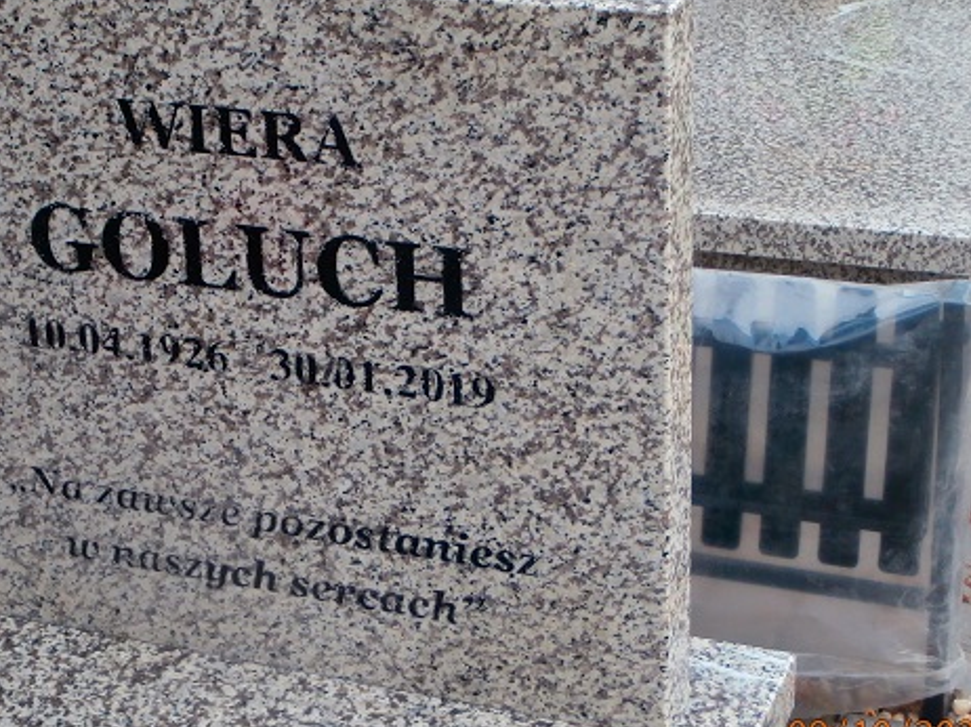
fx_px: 2215
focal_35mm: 79
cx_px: 401
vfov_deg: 18.6
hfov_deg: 24.7
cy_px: 336
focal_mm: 10.11
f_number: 4.5
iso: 100
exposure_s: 1/125
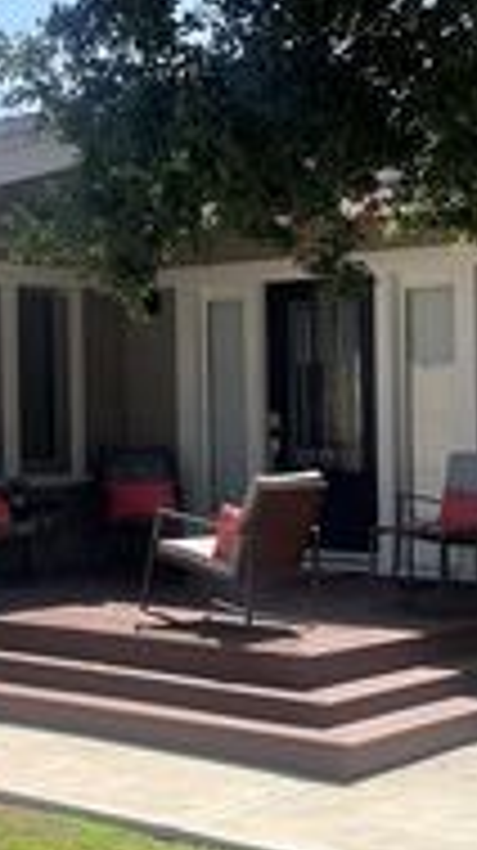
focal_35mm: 75
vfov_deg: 28.2
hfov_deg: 15.2
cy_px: 425
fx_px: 1690
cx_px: -162
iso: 50
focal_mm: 4.2
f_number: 1.6
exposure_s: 1/4292
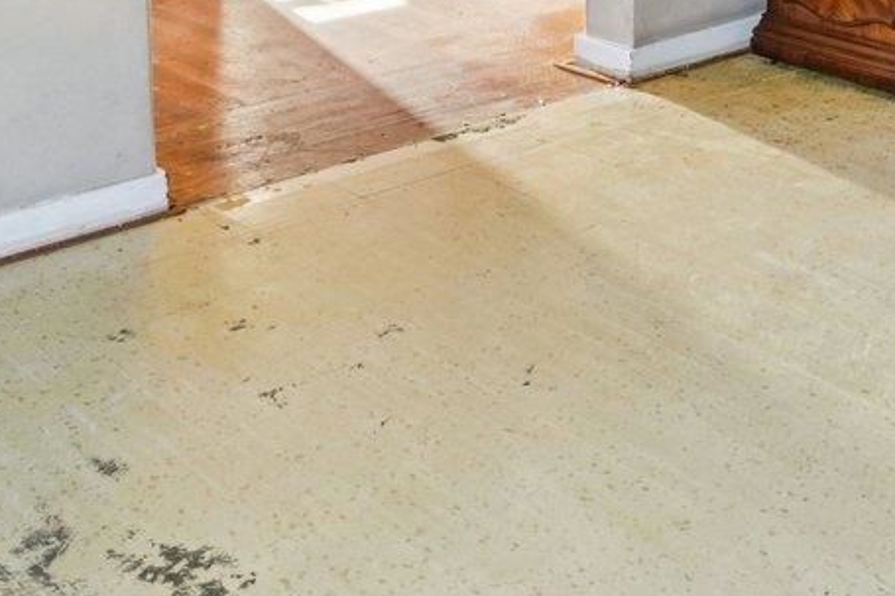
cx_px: 917
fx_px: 1566
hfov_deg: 29.6
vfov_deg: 17.8
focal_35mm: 63
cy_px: -434
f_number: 8
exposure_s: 1/60
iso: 800
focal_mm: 14
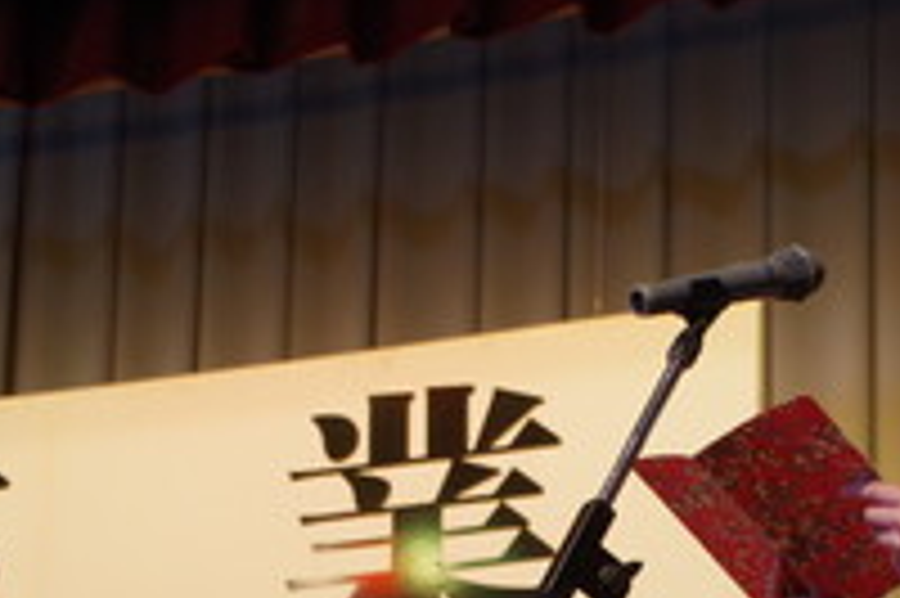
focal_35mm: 162
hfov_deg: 12.7
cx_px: 634
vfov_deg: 8.4
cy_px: 661
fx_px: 4047
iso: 1600
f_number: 4.5
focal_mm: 48
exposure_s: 1/100
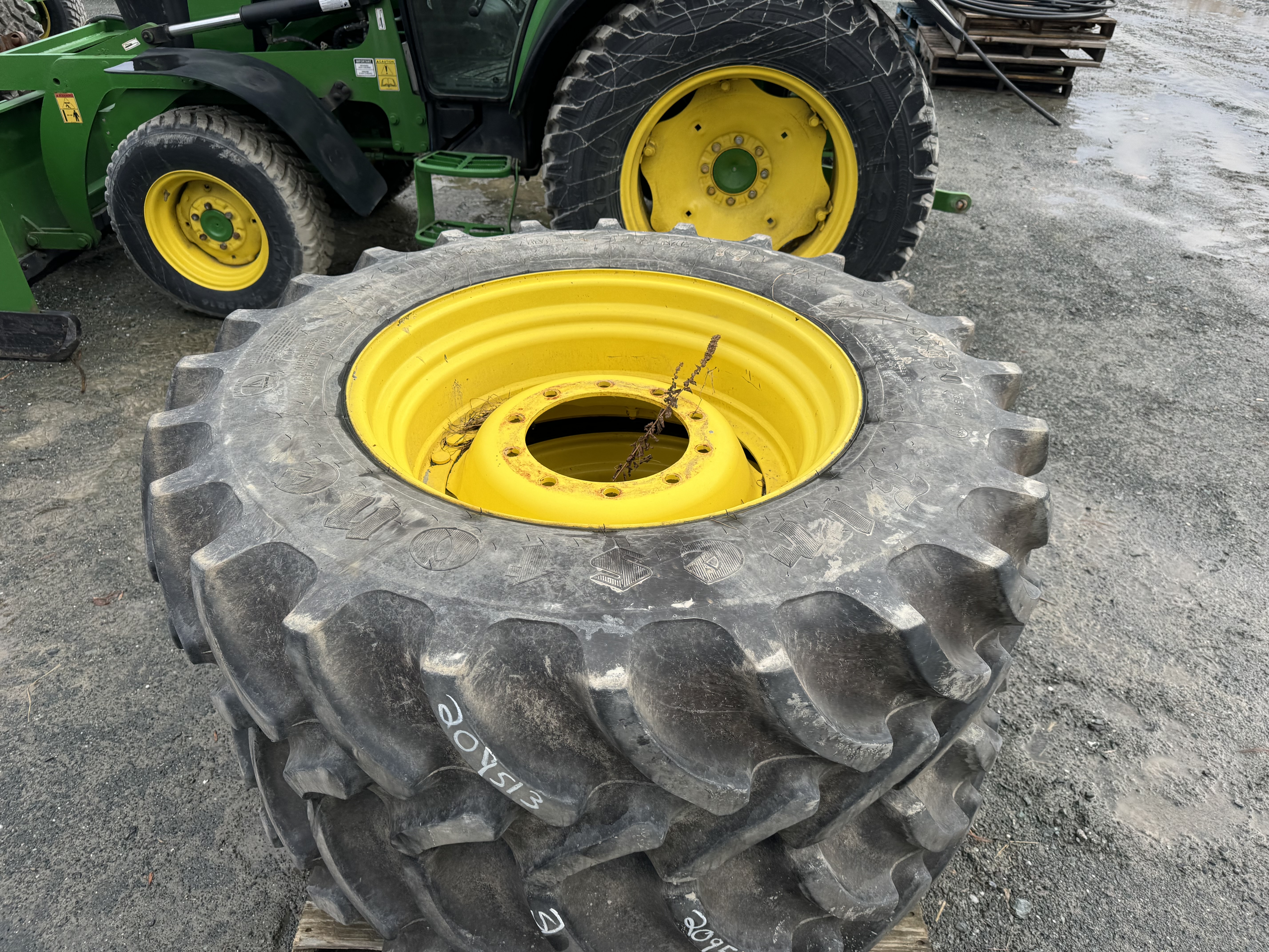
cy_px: 476
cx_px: 634
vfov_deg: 56.8
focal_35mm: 24
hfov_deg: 71.6
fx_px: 880
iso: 80
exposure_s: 1/707
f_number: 1.78
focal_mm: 6.76
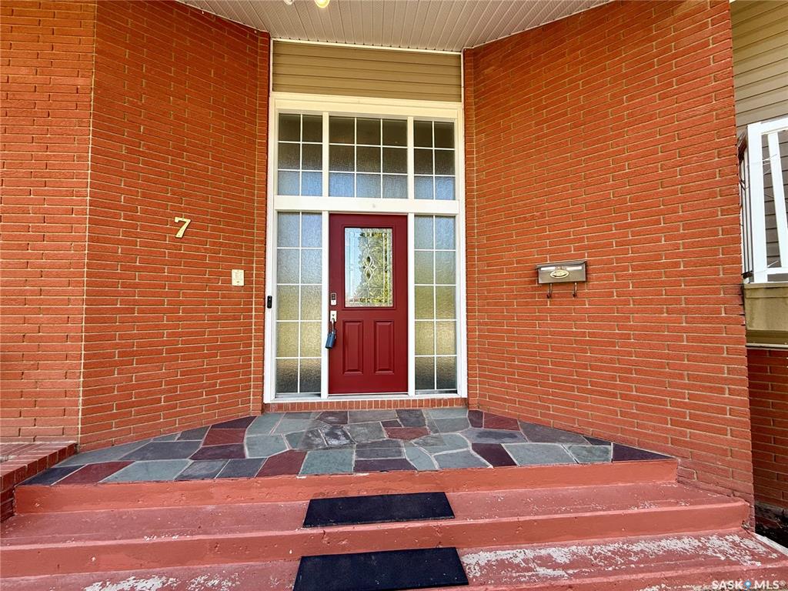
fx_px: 319
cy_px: 296
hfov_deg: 102.1
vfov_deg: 85.7
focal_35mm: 14
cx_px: 394
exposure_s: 1/224
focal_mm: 2.22
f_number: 2.2
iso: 50
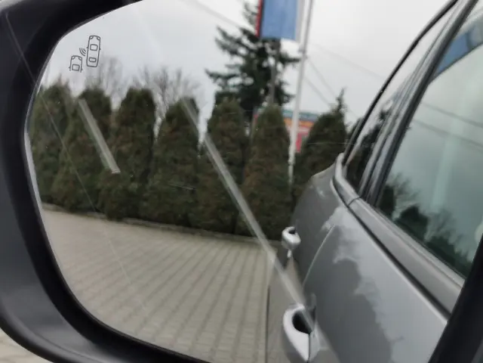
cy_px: 182
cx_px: 242
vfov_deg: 17.4
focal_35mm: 85
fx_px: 1186
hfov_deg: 23.0
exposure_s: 1/270
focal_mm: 5.56
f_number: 1.6
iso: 50
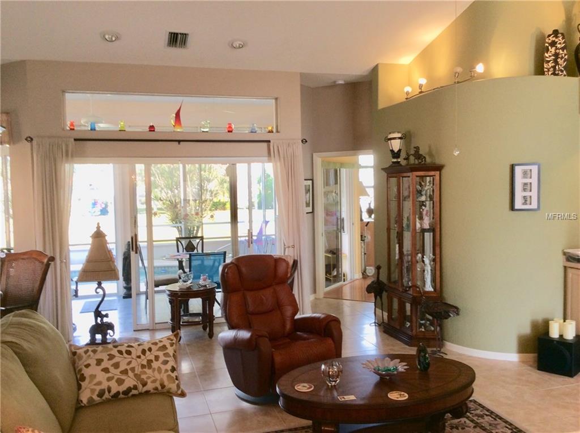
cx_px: 290
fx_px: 535
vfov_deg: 44.0
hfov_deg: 56.9
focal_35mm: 32
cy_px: 216
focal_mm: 3.3
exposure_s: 1/25
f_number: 2.4
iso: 32
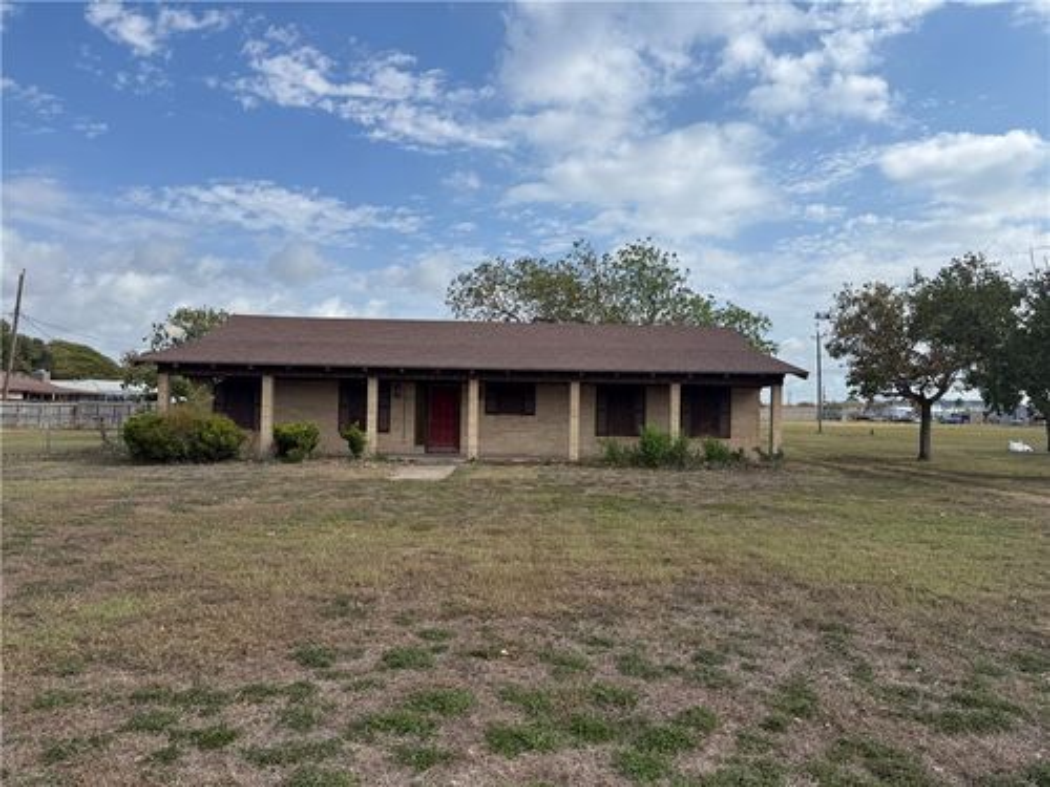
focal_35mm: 24
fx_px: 728
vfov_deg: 56.8
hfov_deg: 71.6
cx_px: 525
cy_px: 394
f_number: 1.78
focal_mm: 6.76
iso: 80
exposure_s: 1/6173
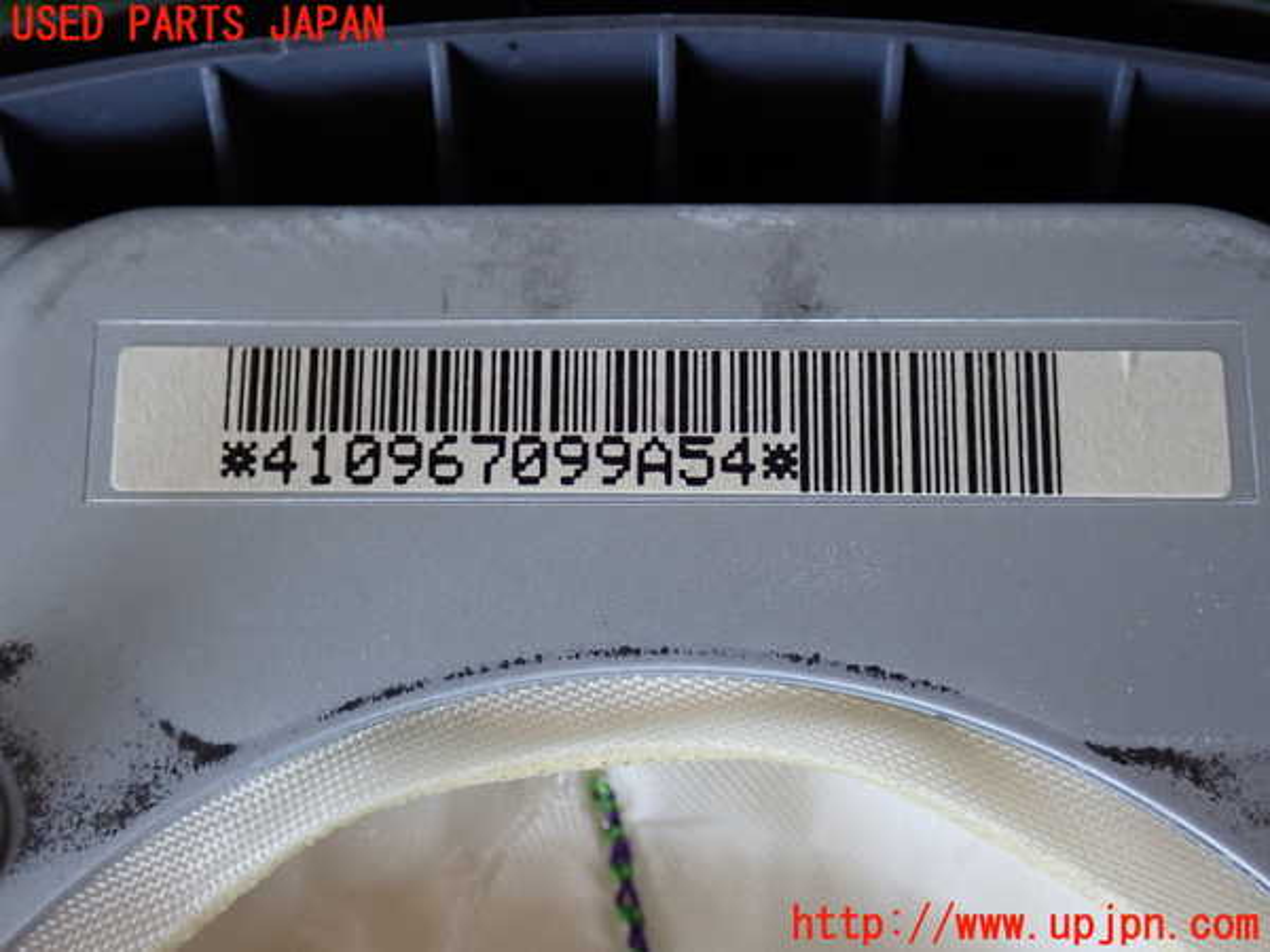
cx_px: 635
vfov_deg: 30.9
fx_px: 1724
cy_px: 476
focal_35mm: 47
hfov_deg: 40.4
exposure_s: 1/50
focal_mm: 8.4
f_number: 3.1
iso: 320
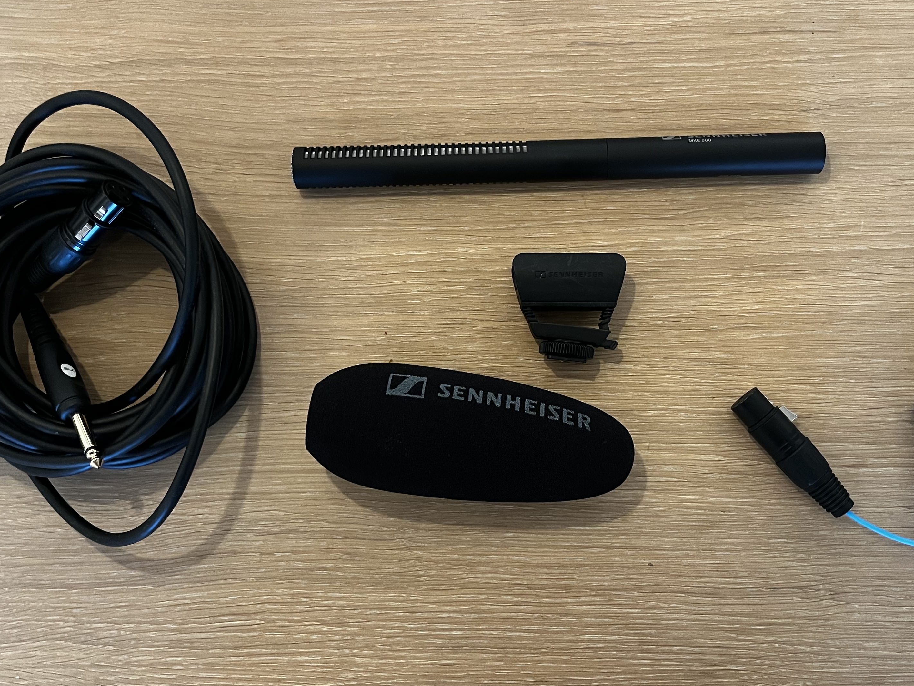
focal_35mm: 37
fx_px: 977
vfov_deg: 38.7
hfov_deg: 50.1
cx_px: 474
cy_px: 326
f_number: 1.6
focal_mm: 5.1
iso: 320
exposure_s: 1/50
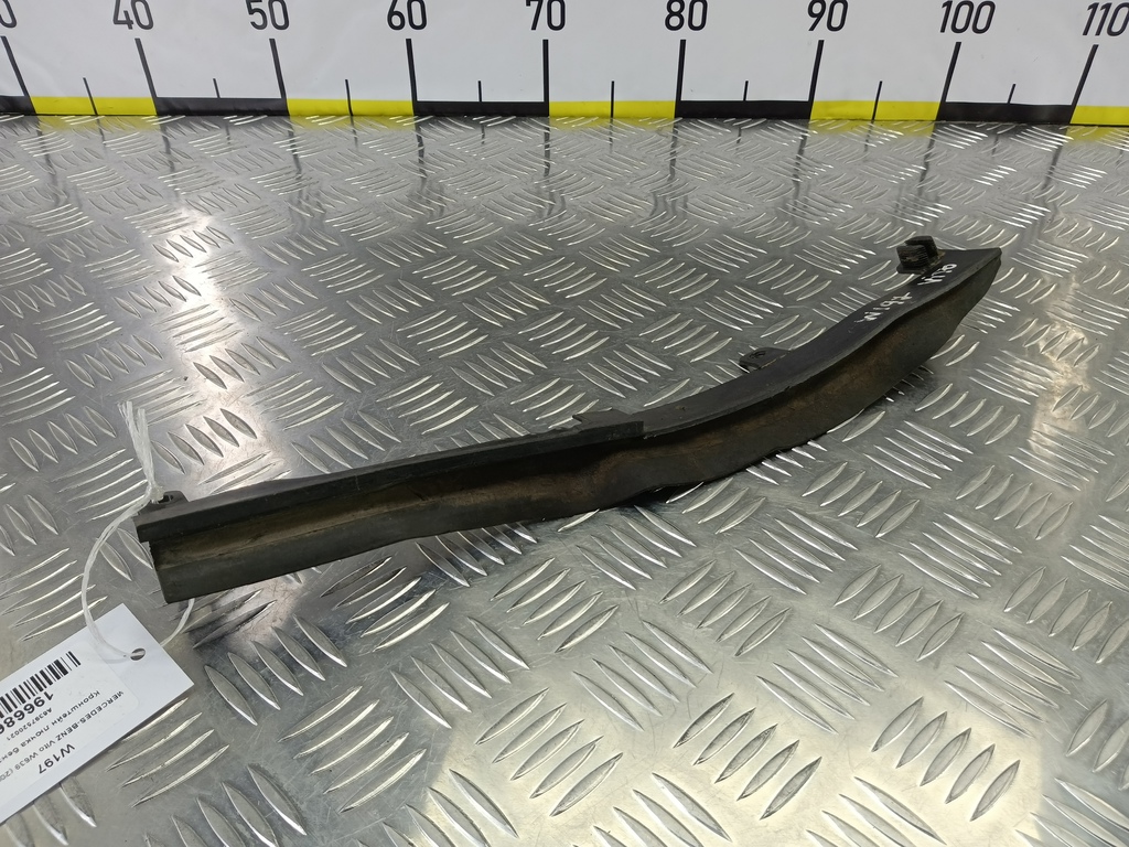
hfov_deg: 73.9
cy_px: 424
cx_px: 564
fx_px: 750
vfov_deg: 58.9
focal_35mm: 23
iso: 105
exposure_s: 1/50
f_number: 1.6
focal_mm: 4.11
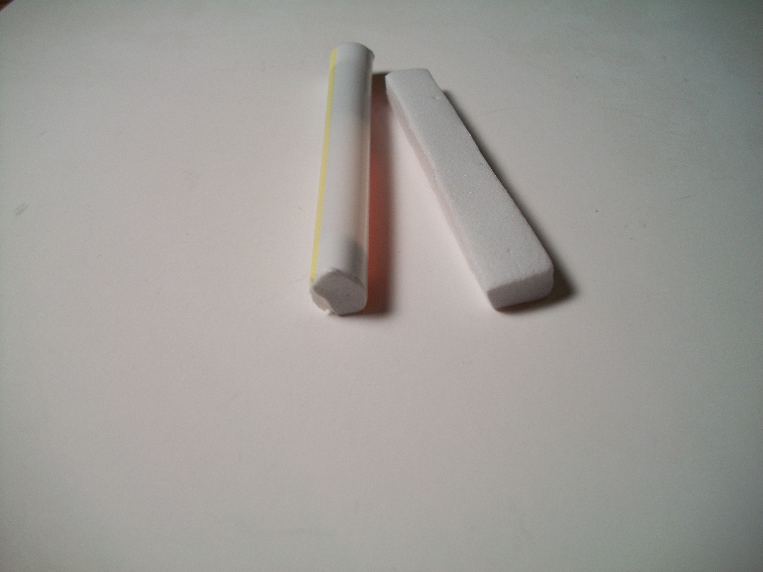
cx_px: 382
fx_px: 705
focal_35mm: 32
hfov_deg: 56.8
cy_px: 286
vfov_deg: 44.2
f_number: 2.9
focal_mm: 5.7
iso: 84
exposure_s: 1/60
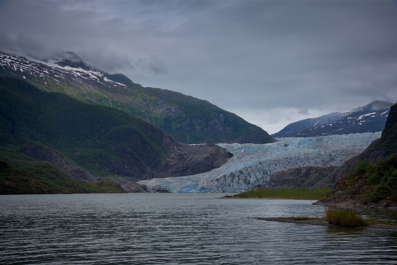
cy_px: 132
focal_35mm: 55
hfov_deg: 36.2
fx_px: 607
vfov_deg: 24.6
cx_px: 198
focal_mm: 55
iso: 100
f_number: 9
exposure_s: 1/320
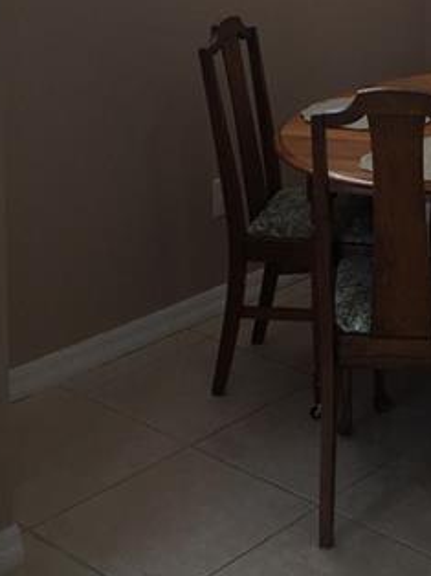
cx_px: 499
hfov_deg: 19.6
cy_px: -95
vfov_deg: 25.0
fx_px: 1180
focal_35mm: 71
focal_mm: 4.15
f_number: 2.2
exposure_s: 1/120
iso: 50
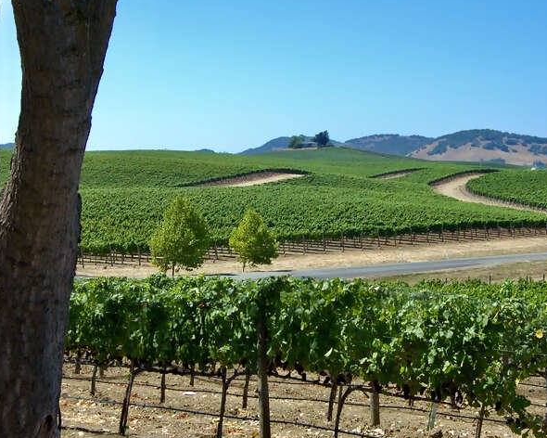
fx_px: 867
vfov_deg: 28.3
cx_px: 273
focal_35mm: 54
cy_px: 219
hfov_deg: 35.0
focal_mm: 31
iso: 200
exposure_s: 1/250
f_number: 8
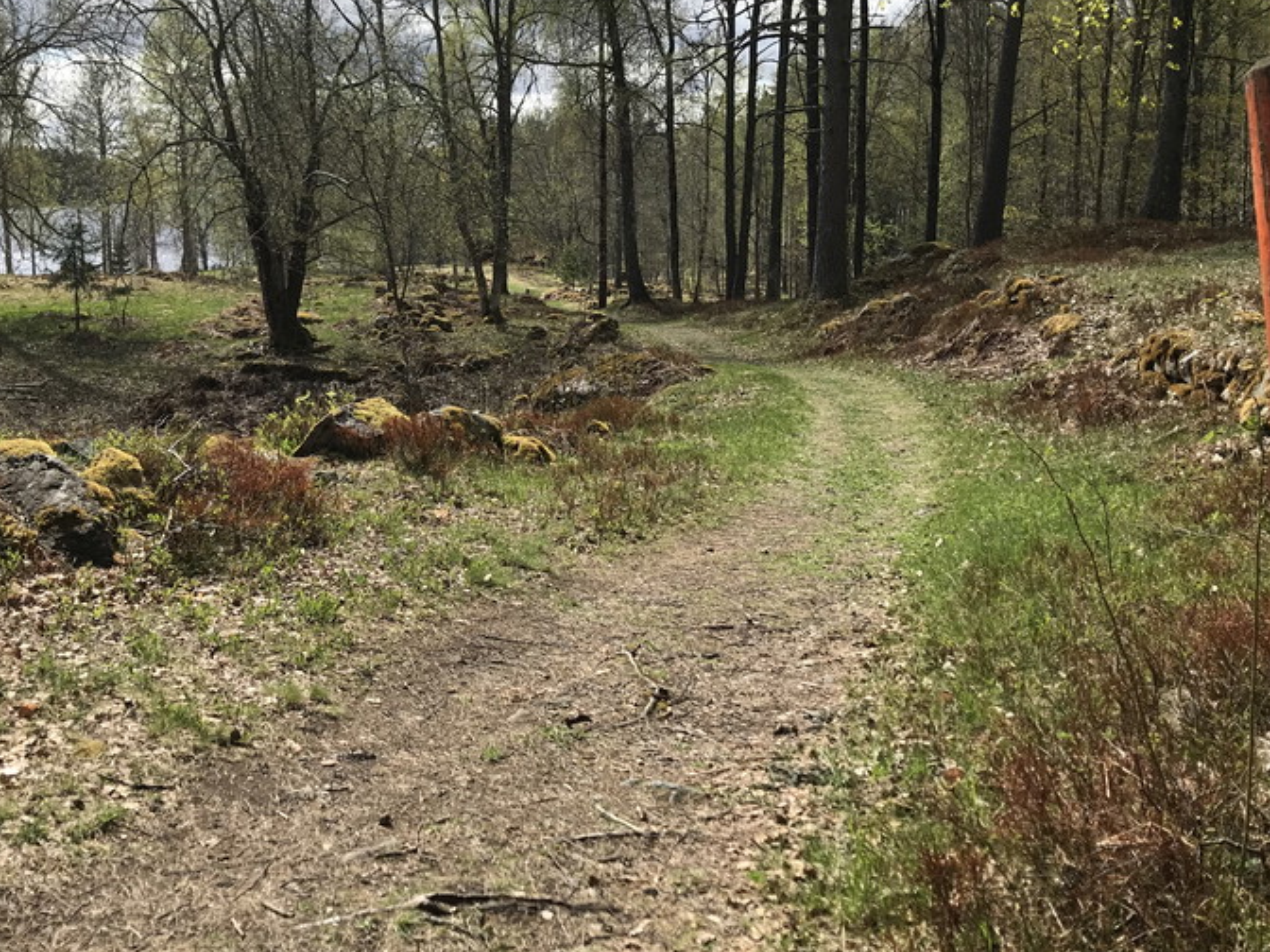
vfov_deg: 35.9
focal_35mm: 40
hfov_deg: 46.6
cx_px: 531
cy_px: 410
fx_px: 1468
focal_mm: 3.99
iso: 20
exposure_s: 1/1742
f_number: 1.8
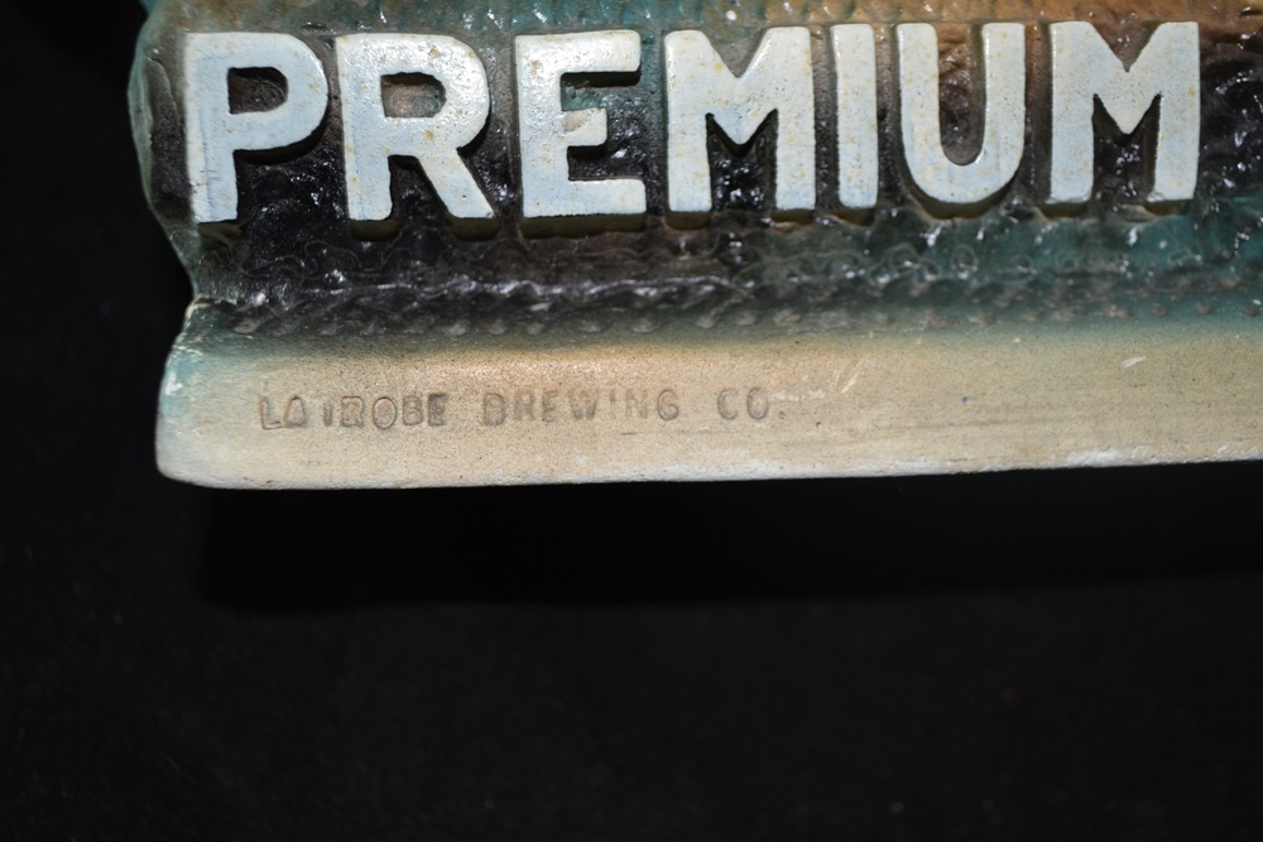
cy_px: 421
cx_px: 632
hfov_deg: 45.0
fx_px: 1526
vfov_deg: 30.9
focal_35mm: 44
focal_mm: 29
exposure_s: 1/60
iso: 200
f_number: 4.5
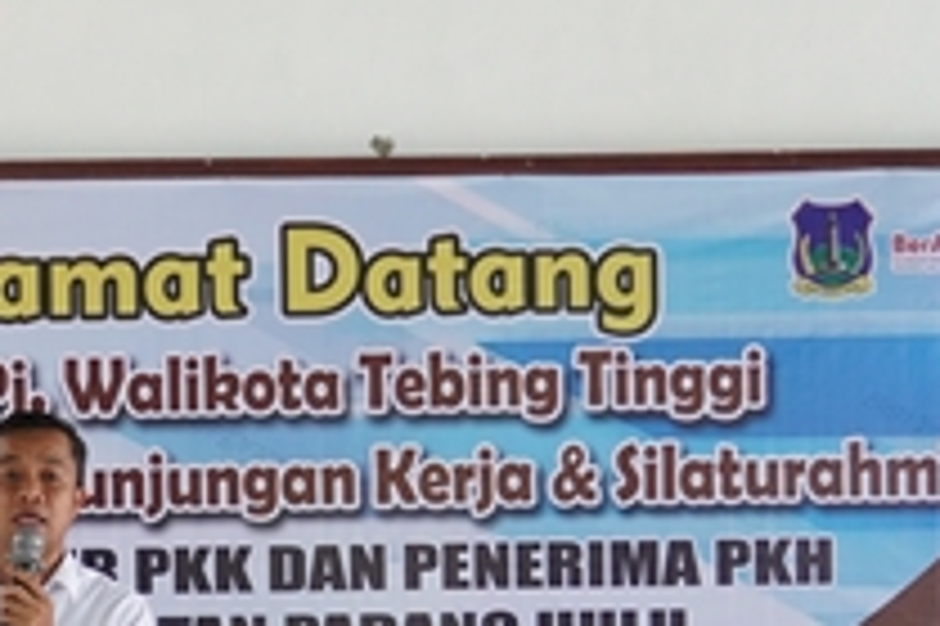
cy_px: 867
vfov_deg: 9.1
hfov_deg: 13.9
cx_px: 189
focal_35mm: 147
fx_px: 3835
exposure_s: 1/200
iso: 640
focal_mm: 32
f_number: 4
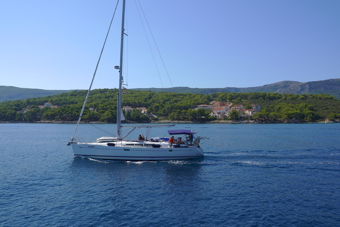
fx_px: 312
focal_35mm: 33
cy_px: 114
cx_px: 170
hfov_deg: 57.2
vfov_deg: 40.0
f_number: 4.5
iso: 64
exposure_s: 1/500
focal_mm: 12.25
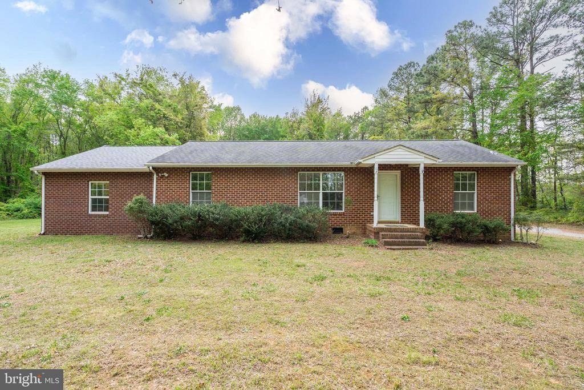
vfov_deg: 73.8
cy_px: 195
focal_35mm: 16
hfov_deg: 96.7
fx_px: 260
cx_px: 292
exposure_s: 1/30
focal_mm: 16
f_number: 8
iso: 100
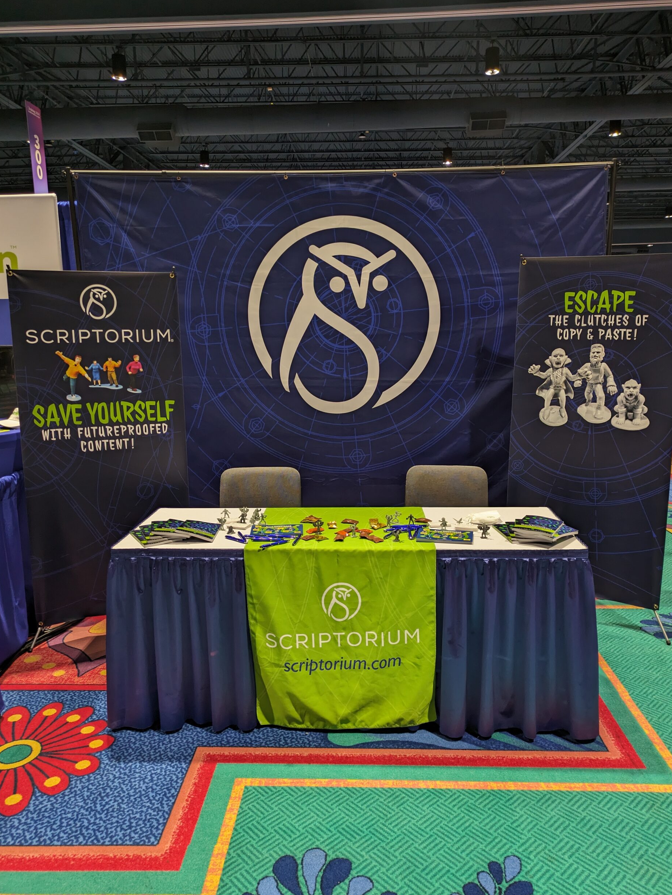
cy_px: 451
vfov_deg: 67.3
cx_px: 342
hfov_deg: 53.1
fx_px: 673
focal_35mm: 26
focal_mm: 5.43
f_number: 1.89
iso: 191
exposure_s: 1/50
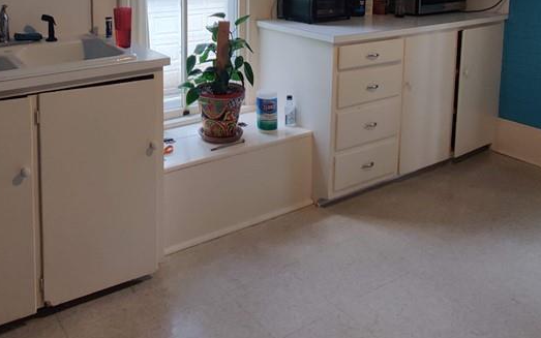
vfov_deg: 40.2
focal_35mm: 27
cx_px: 186
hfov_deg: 66.8
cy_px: -2
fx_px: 398
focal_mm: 2.25
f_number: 2.2
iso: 200
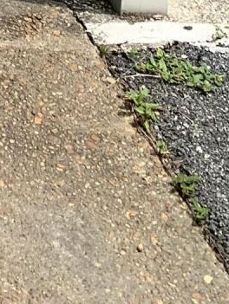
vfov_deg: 10.8
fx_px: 1303
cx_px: -323
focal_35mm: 148
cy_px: -482
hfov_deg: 9.0
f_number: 1.8
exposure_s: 1/2481
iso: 25
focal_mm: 4.25
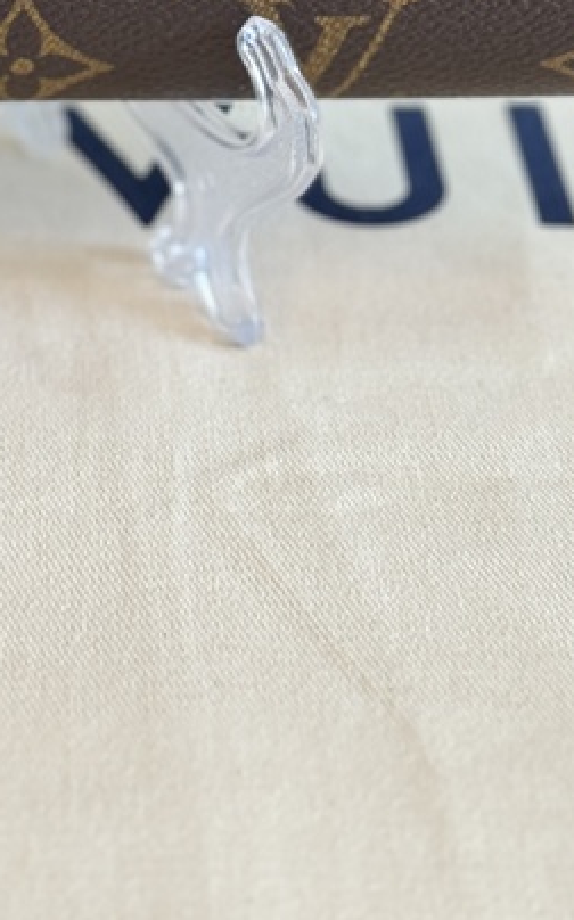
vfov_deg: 15.8
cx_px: 11
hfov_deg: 10.2
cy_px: -187
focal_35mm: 127
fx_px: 3183
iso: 100
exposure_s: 1/50
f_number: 1.78
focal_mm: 6.86
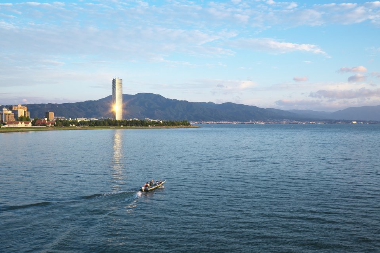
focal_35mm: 35
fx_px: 369
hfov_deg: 54.4
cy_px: 126
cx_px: 190
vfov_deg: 37.9
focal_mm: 35
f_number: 18
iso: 400
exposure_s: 1/30
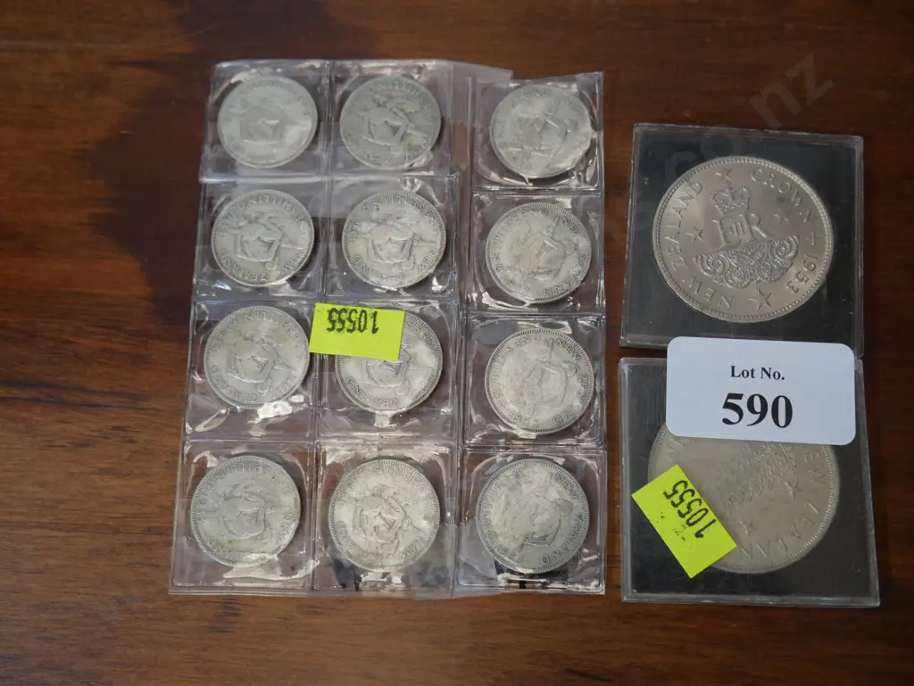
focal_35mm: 40
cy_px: 343
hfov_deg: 46.8
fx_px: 1057
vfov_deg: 36.0
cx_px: 457
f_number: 4.5
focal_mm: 20
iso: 500
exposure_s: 1/60
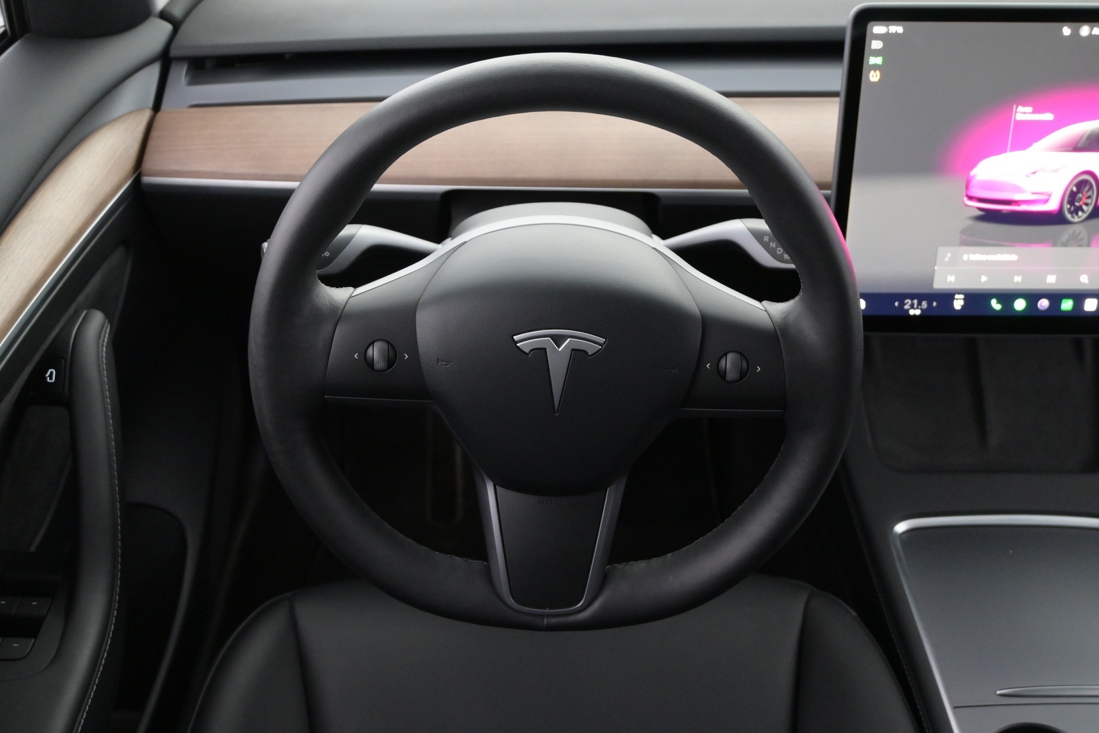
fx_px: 1190
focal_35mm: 39
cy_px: 366
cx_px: 550
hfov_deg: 49.6
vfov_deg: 34.2
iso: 3600
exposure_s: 1/40
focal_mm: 26
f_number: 4.5
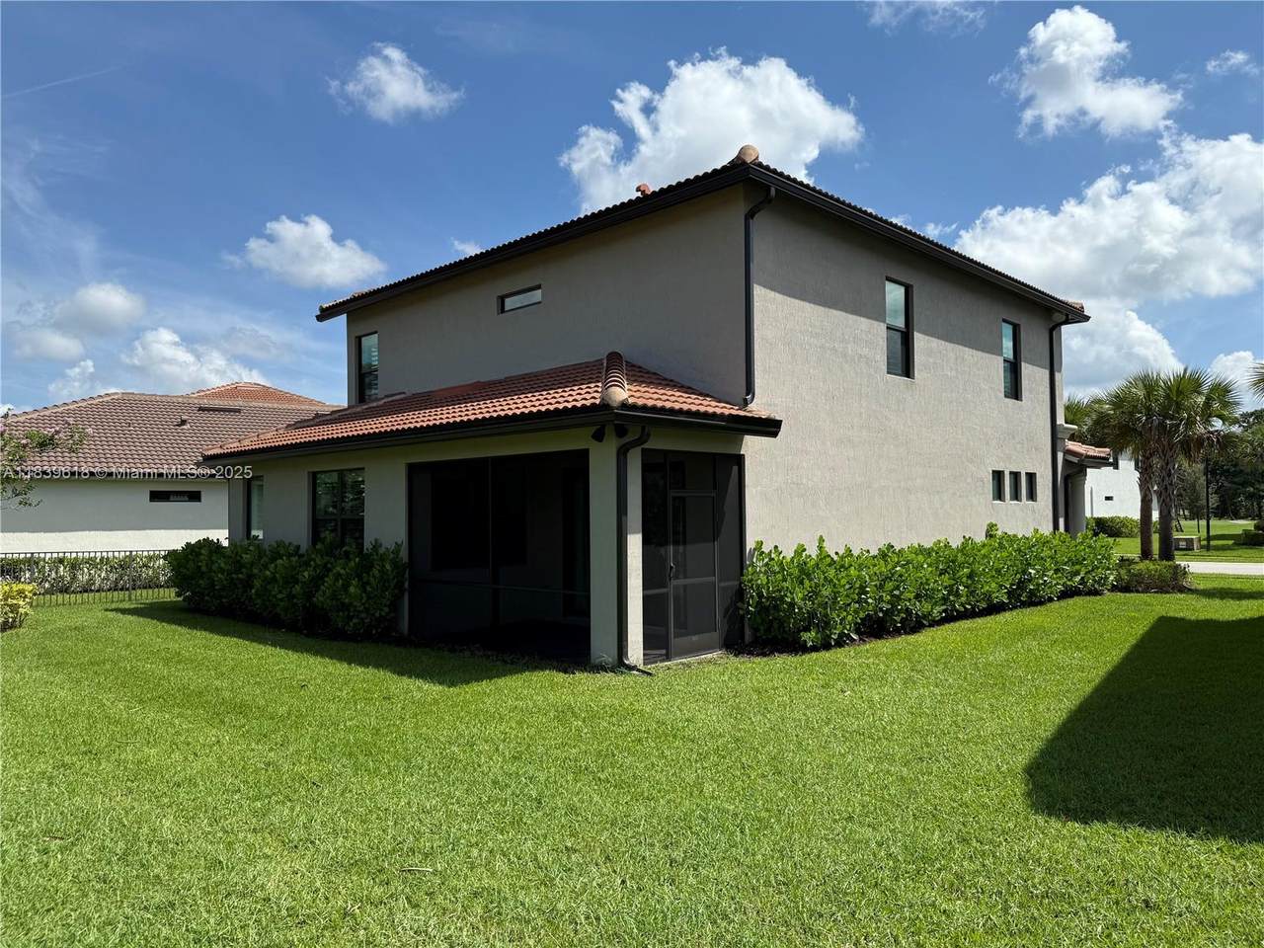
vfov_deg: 56.8
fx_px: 876
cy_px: 474
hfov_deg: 71.6
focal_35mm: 24
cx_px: 632
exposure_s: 1/4975
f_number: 1.78
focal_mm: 6.76
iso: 80
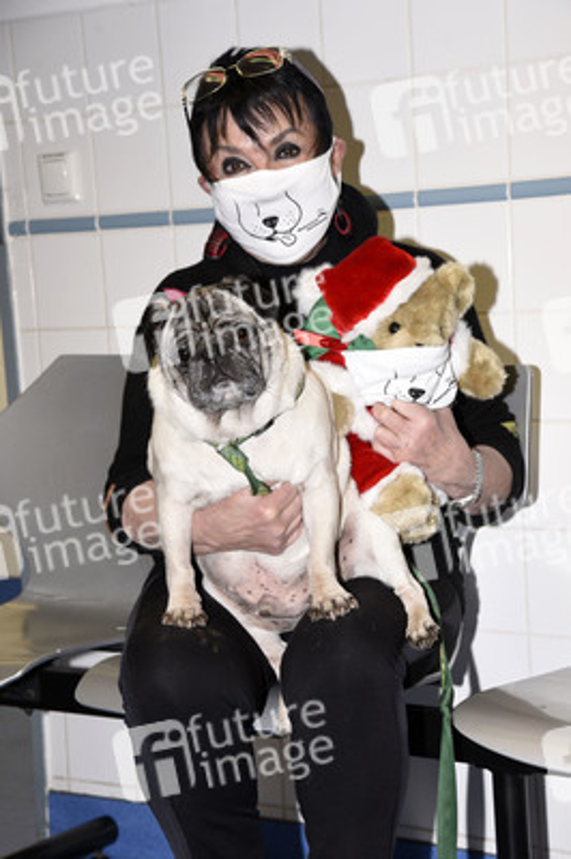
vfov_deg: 28.9
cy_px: 430
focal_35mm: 70
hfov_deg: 19.4
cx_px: 286
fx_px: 1668
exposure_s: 1/160
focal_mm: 70
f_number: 6.3
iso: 1000
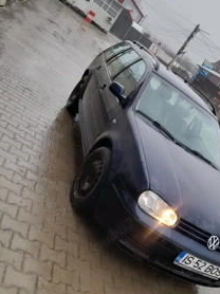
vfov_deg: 51.4
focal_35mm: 36
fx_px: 306
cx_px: 147
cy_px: 157
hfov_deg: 39.1
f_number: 2
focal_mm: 4.6
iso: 25
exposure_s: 1/100
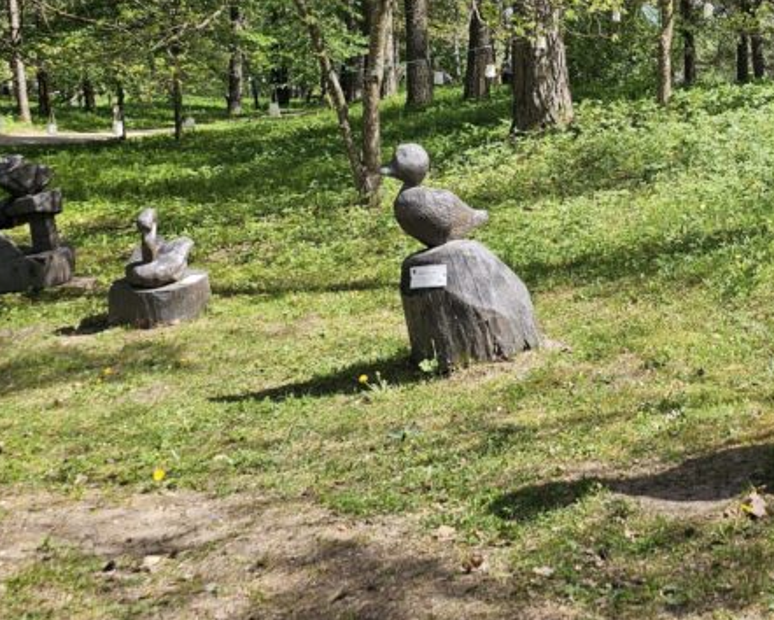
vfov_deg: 28.7
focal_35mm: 52
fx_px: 1192
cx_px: 657
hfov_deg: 34.5
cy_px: 151
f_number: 1.7
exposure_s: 1/342
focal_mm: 6.3
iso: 10
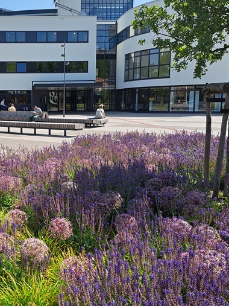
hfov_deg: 34.0
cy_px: 154
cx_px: 43
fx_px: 362
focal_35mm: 41
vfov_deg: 45.8
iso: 50
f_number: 1.8
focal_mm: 5.23
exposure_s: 1/1567
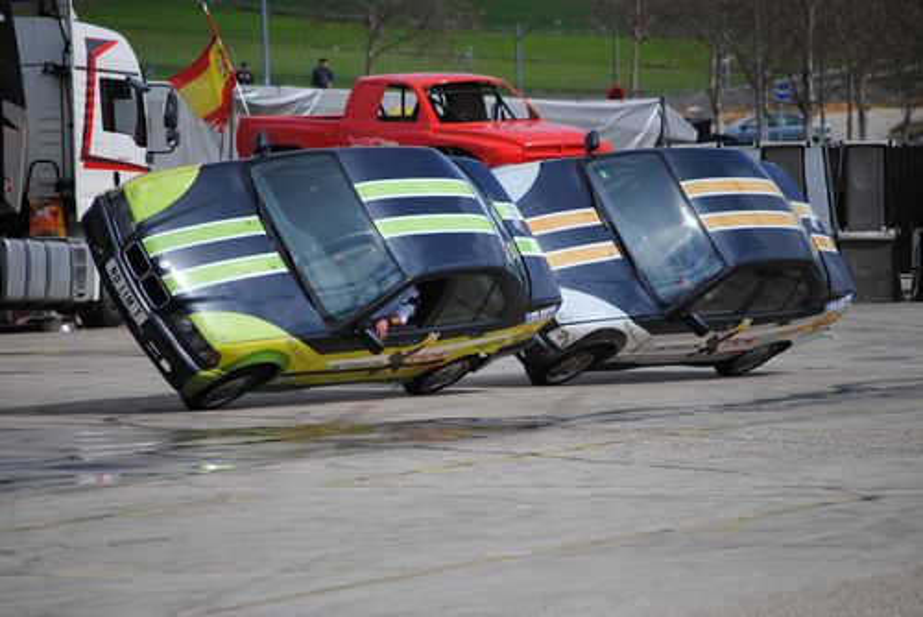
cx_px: 462
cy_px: 308
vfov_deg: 5.7
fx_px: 6157
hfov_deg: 8.6
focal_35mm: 240
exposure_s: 1/1250
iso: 100
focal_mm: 160
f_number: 5.3
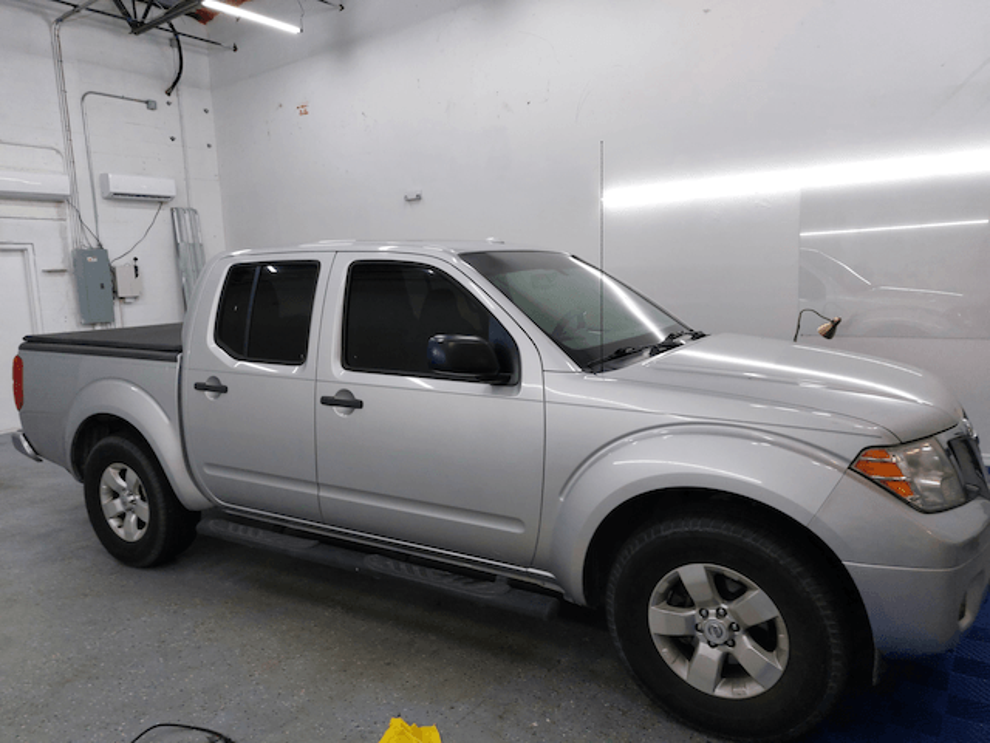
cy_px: 372
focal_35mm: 24
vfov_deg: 56.8
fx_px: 686
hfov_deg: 71.6
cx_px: 495
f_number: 1.8
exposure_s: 1/120
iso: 160
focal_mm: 5.23
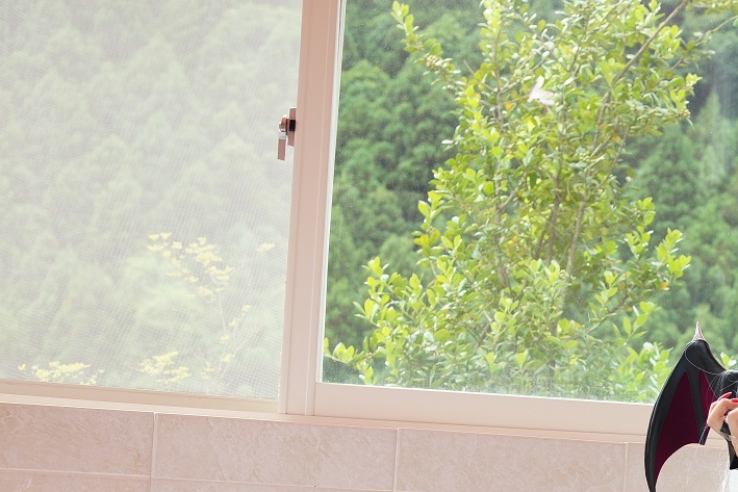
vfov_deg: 18.0
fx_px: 1517
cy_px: 472
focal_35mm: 74
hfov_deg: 26.1
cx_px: 709
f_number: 4
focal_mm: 35
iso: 200
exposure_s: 1/160
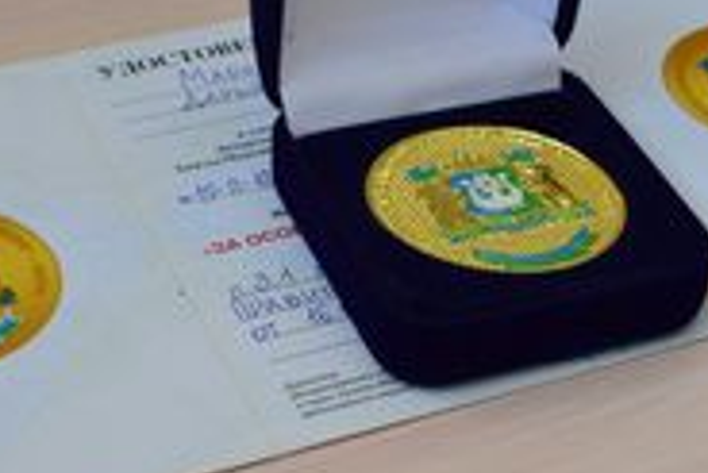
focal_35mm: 114
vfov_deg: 12.0
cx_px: 358
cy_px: 160
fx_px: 2245
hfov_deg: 17.9
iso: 720
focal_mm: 35
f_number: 11
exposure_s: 1/160
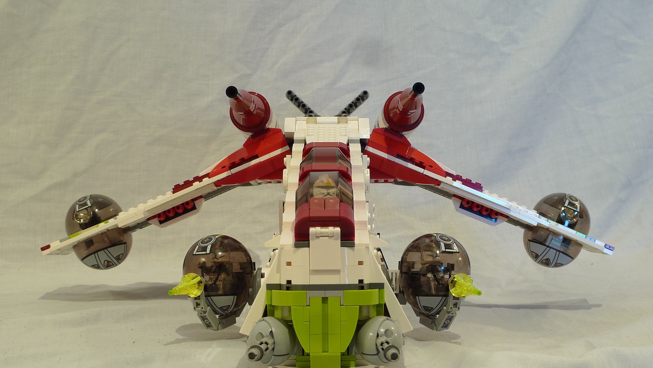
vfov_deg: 21.1
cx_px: 328
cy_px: 215
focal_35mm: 57
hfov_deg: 36.6
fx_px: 987
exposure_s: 2.5
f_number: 4.5
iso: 80
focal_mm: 11.1
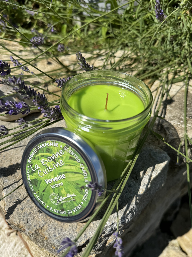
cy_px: 128
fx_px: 177
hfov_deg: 56.8
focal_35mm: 24
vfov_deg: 71.6
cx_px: 96
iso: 80
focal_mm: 6.76
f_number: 1.78
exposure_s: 1/6410
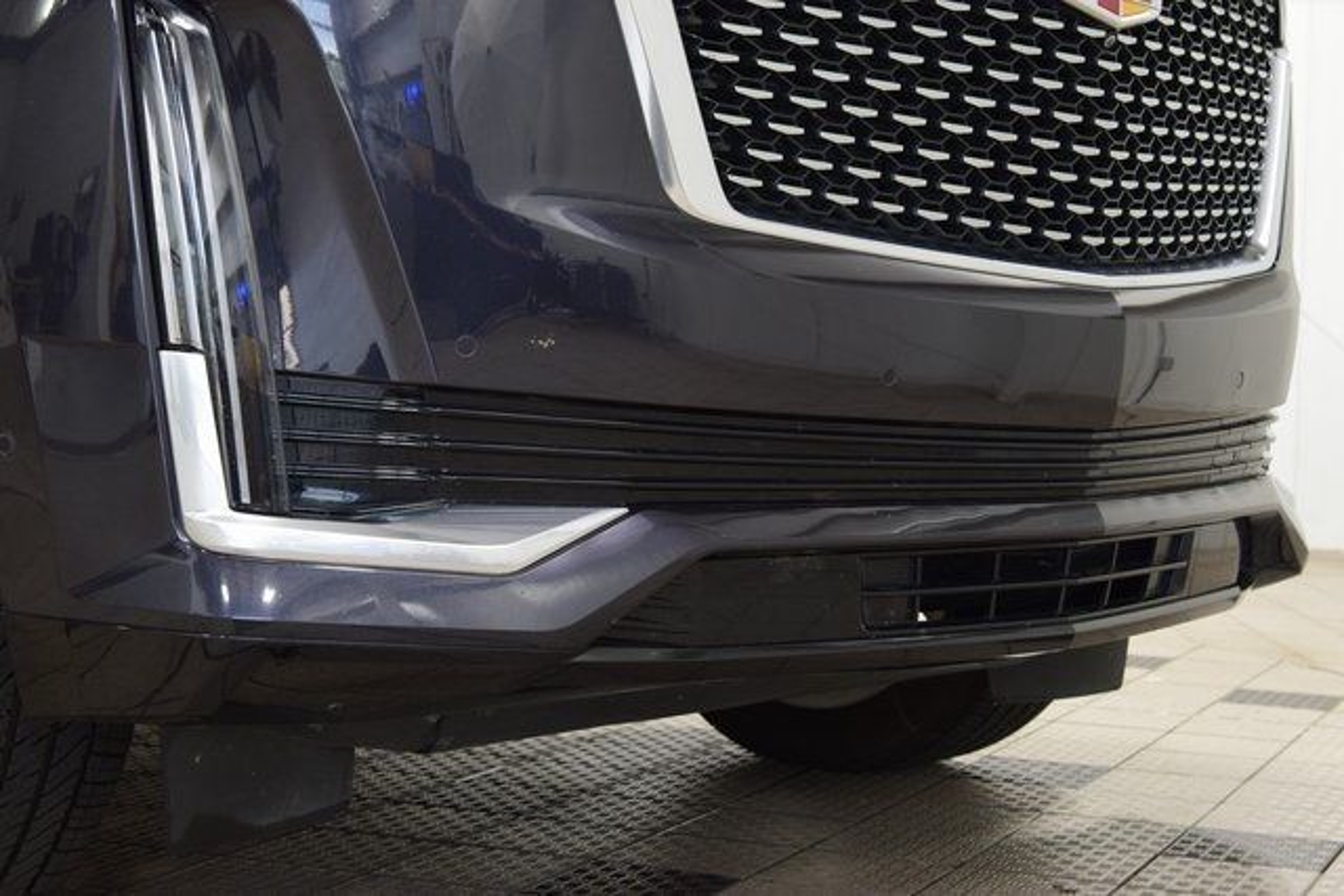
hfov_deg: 31.9
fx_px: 2352
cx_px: 672
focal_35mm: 63
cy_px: 448
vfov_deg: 21.6
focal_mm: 42
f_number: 6.3
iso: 720
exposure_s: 1/15
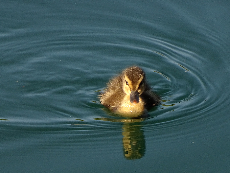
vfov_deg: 3.2
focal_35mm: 468
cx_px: 115
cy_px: 86
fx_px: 3110
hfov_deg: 4.2
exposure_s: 1/200
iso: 100
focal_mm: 80
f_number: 6.3
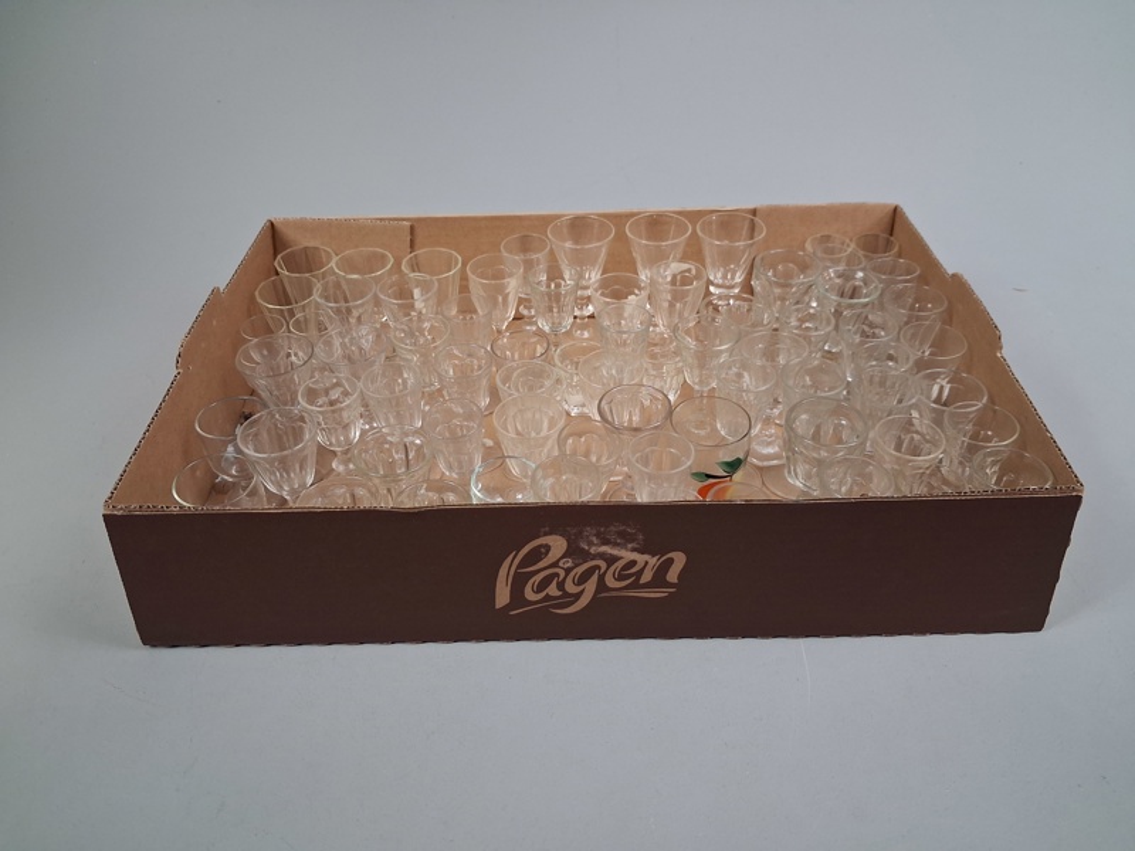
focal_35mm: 27
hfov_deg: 65.3
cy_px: 426
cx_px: 568
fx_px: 885
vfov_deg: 51.4
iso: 250
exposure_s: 1/50
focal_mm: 4
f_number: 1.8
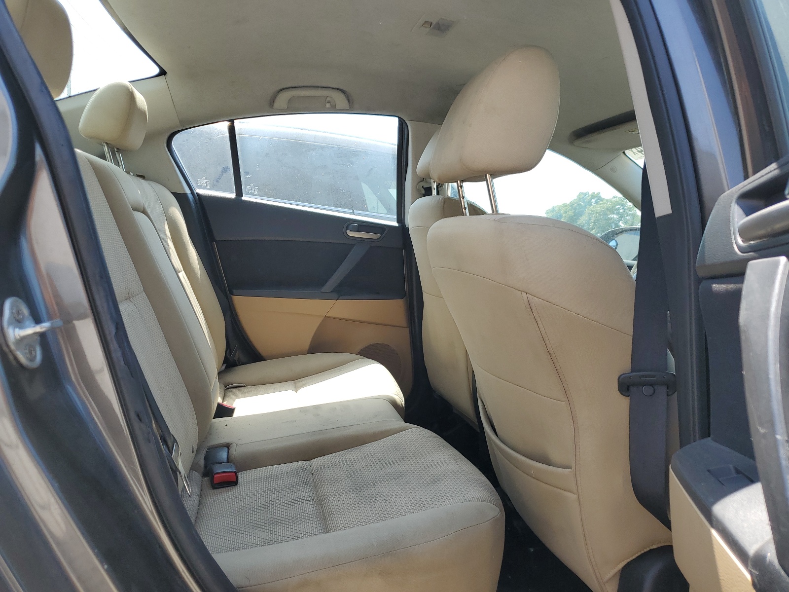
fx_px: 593
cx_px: 394
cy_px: 296
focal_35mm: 26
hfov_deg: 67.3
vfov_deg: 53.1
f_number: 1.5
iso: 50
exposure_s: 1/714
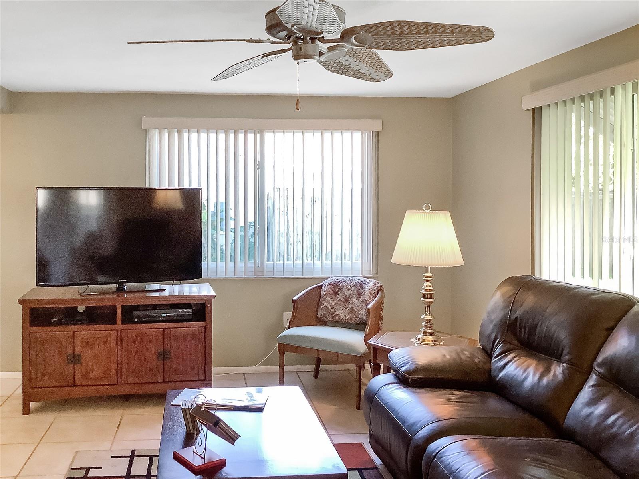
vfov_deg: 45.4
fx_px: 572
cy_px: 240
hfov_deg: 58.4
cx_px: 320
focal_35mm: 31
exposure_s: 1/60
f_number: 2.4
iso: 100
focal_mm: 3.3
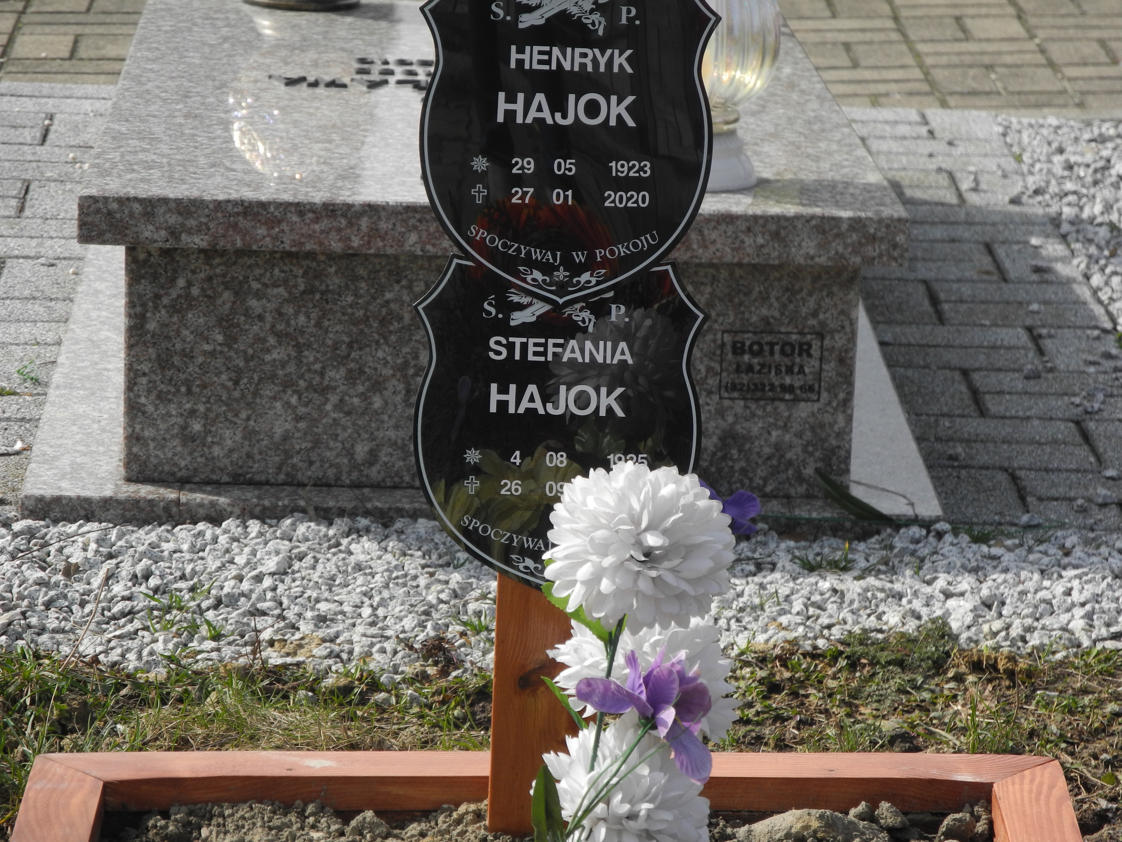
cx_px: 561
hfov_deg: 12.9
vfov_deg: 9.7
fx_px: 4959
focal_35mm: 153
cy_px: 421
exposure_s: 1/640
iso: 100
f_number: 5
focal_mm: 32.6
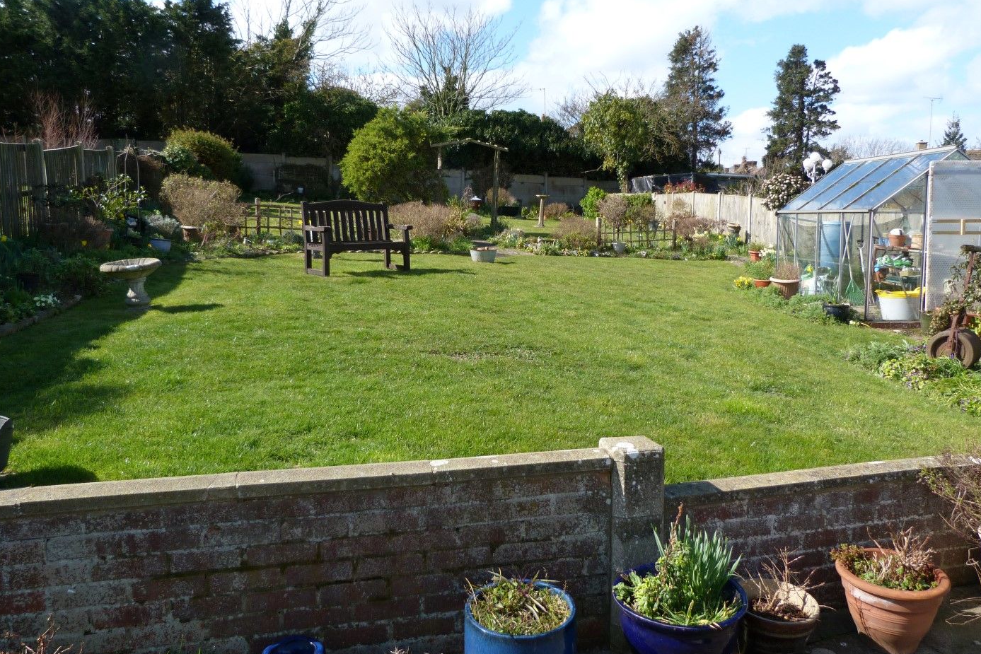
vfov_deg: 47.9
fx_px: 736
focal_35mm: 27
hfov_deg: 67.4
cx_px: 499
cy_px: 300
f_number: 2.8
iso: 80
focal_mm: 4.5
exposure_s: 1/500
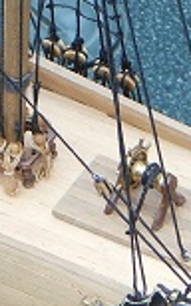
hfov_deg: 4.0
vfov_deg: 6.5
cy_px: -121
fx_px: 2670
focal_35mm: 320
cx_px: -285
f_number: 4.1
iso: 80
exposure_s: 1/160
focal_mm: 10.2
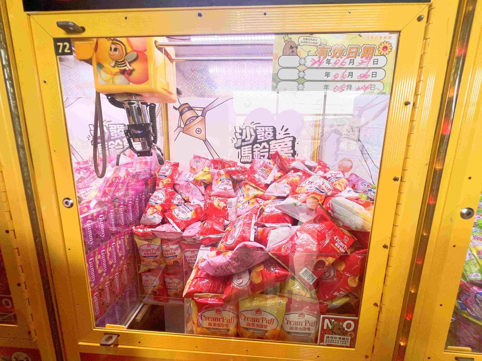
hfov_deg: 106.2
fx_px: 181
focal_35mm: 13
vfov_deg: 89.9
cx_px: 241
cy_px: 180
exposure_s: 1/123
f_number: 1.8
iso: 32
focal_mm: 1.57
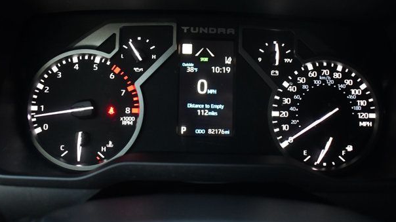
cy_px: 103
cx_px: 205
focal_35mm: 30
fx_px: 315
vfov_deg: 38.9
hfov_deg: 64.3
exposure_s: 1/60
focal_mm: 18
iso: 3200
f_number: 3.5
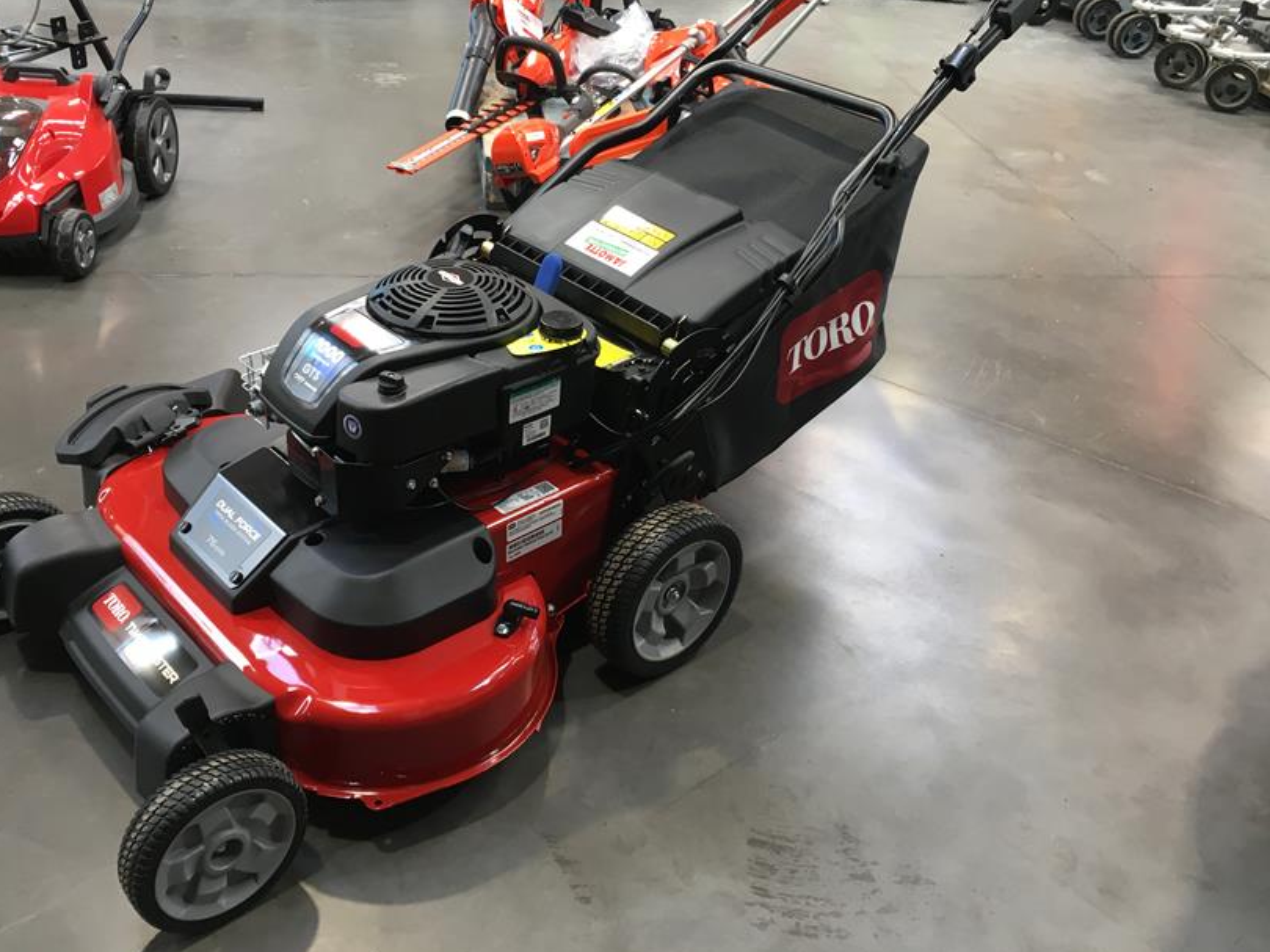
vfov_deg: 41.7
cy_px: 402
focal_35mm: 34
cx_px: 611
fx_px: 1247
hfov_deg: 54.0
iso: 64
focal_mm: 4.15
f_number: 2.2
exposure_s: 1/33
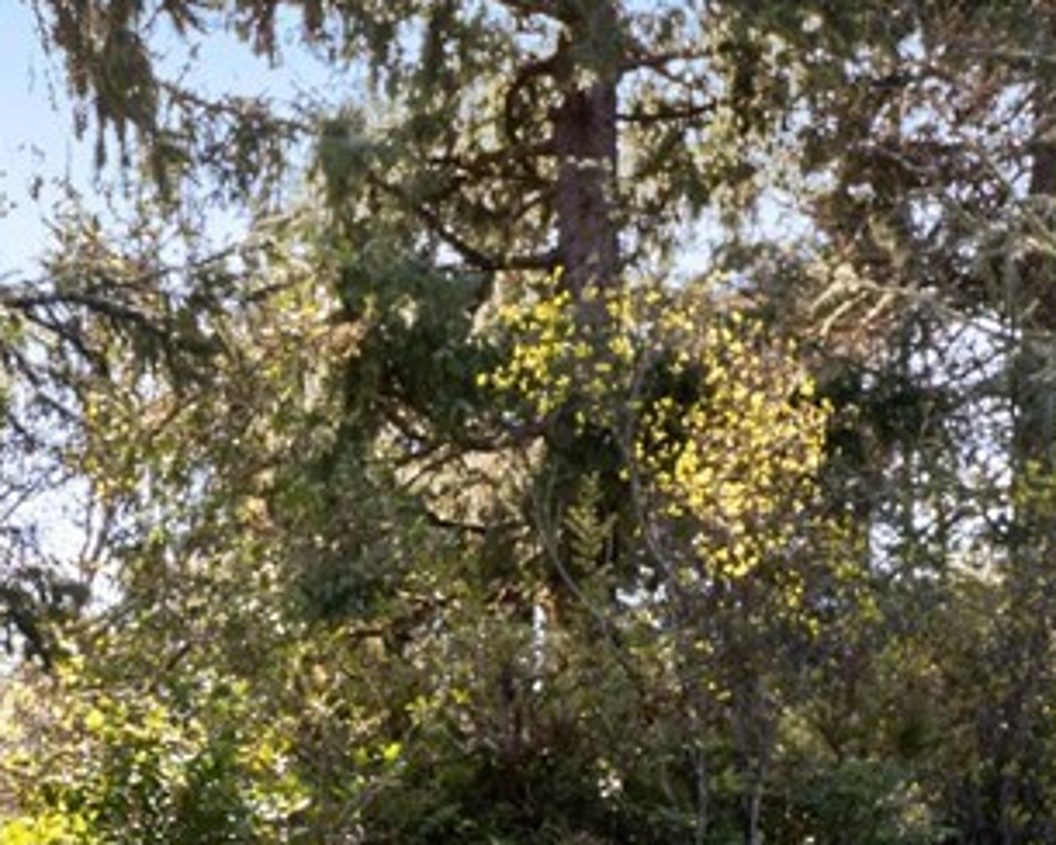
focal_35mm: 73
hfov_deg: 25.5
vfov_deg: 19.3
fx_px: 2282
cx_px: 161
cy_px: 1124
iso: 400
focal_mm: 14
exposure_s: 1/100
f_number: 9
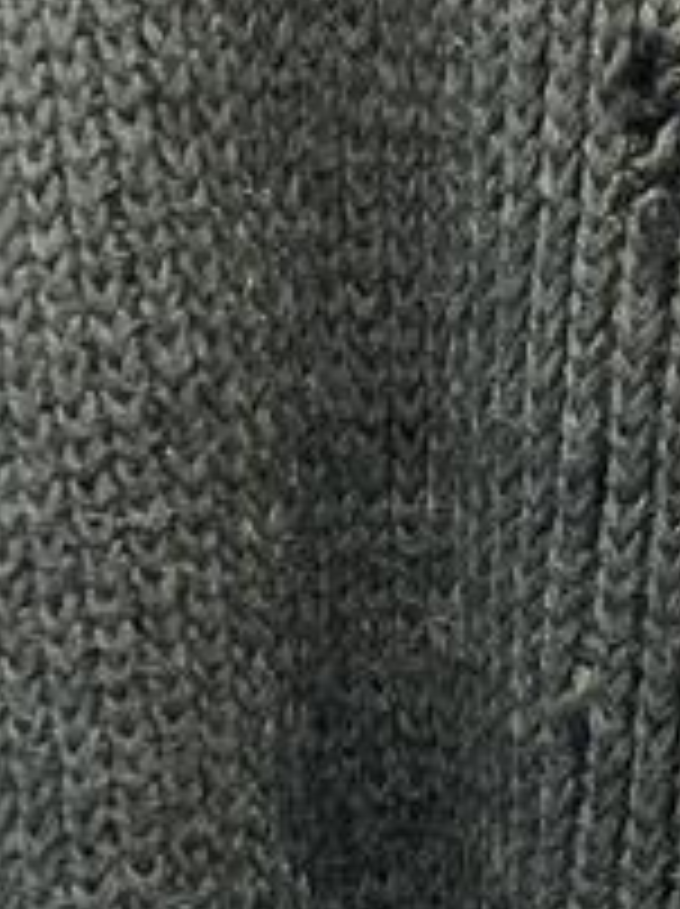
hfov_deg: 13.3
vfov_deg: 17.6
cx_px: 437
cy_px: 675
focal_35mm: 111
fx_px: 2913
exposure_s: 1/50
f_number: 1.8
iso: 160
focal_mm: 3.99
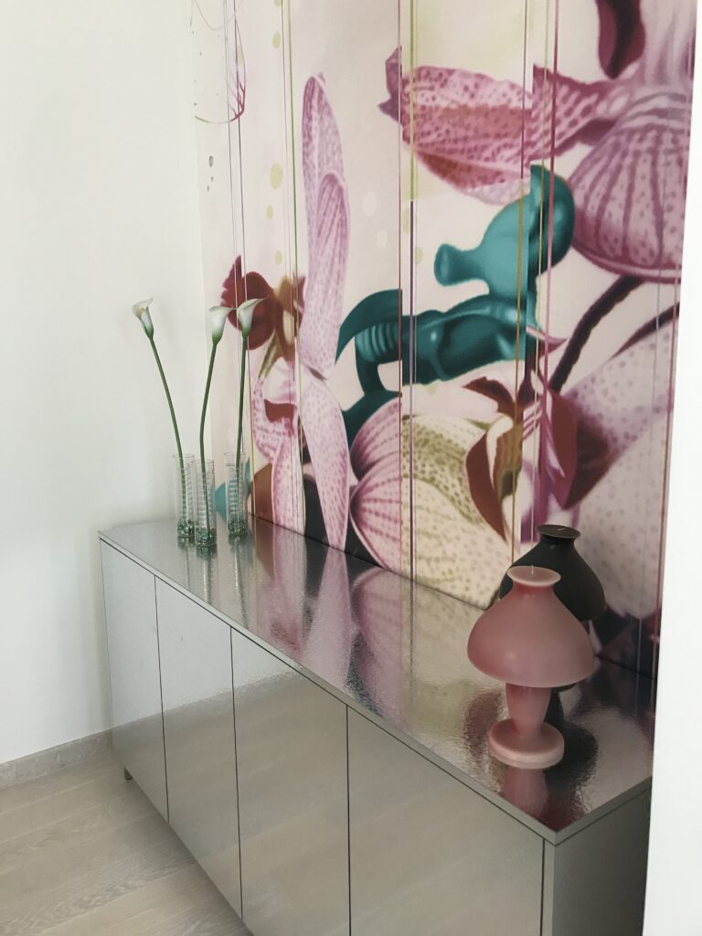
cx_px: 351
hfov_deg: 49.7
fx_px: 757
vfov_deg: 63.4
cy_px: 468
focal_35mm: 28
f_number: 1.8
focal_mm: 3.99
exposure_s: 1/25
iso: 32
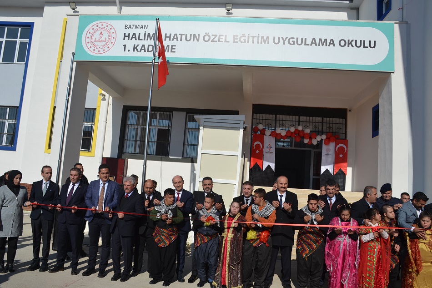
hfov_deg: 67.4
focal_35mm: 27
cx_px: 216
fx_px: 324
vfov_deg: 47.9
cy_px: 144
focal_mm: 18
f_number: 8
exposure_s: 1/250
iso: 100
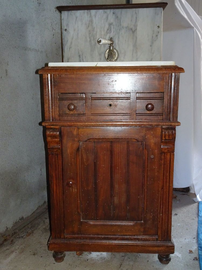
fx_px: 265
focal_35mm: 34
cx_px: 101
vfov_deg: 54.0
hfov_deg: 41.8
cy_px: 135
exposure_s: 1/40
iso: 640
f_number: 7.1
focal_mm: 5.79
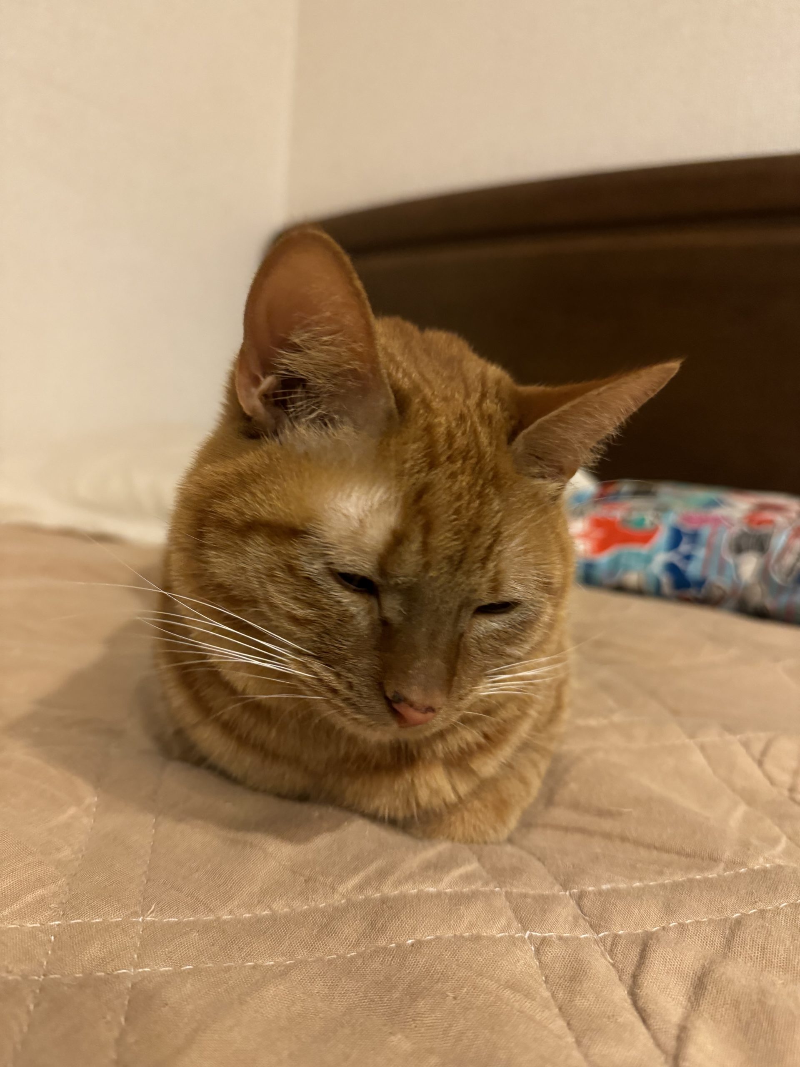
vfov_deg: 71.6
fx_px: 740
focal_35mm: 24
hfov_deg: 56.8
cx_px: 400
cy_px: 534
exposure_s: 1/40
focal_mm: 6.86
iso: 800
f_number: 1.78
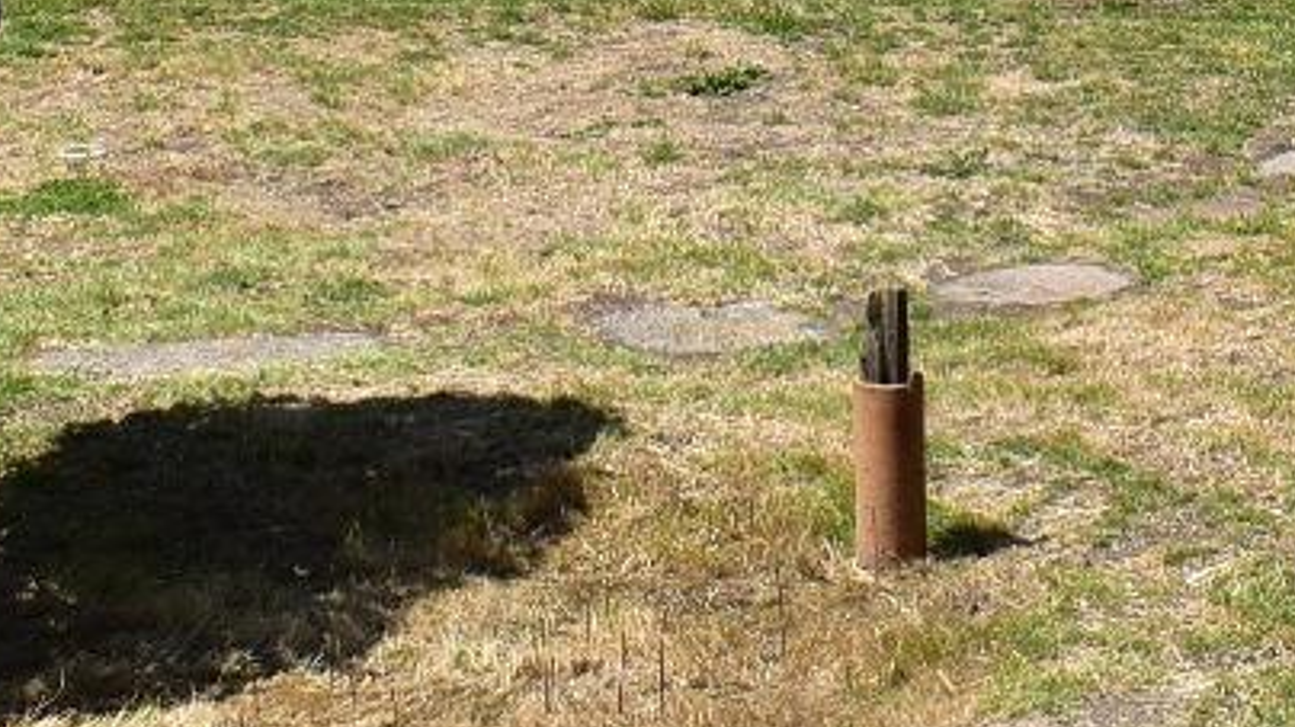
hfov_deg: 20.2
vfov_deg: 10.8
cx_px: 971
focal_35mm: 105
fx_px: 3605
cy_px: -573
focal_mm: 18
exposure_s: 1/500
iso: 400
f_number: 11
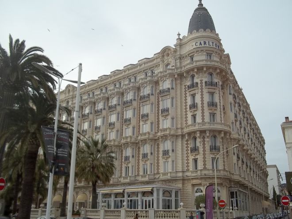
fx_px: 304
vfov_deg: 39.7
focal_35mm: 36
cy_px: 110
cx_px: 146
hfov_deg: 51.4
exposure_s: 1/250
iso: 64
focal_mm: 6.5
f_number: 3.1
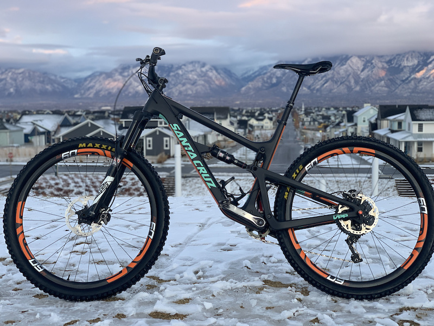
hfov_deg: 36.8
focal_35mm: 52
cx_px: 217
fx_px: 652
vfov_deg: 28.0
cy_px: 163
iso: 50
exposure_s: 1/122
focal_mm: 6
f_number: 2.4
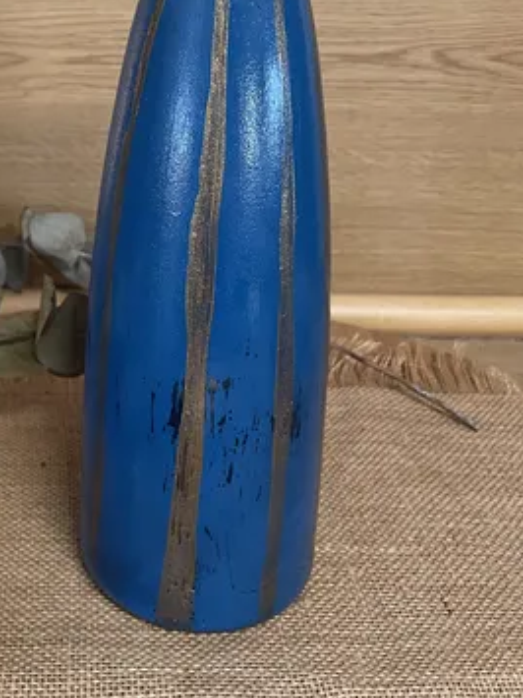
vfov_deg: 41.5
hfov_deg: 32.0
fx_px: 887
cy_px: 163
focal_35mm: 44
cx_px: 102
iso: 250
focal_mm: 4.2
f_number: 1.6
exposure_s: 1/50
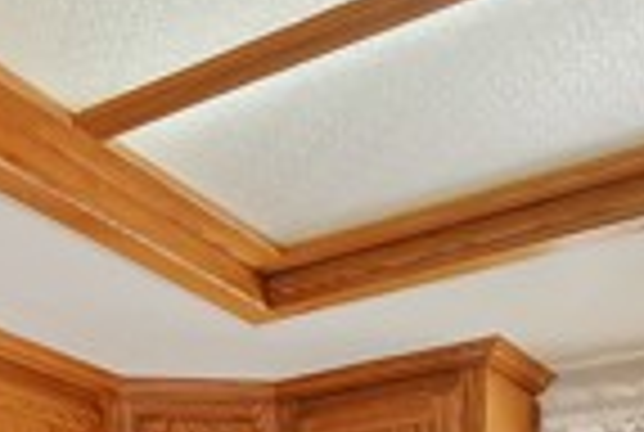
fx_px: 1201
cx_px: 23
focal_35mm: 67
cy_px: 749
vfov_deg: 17.2
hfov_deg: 28.4
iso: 200
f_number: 8
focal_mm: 10
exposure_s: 1/30
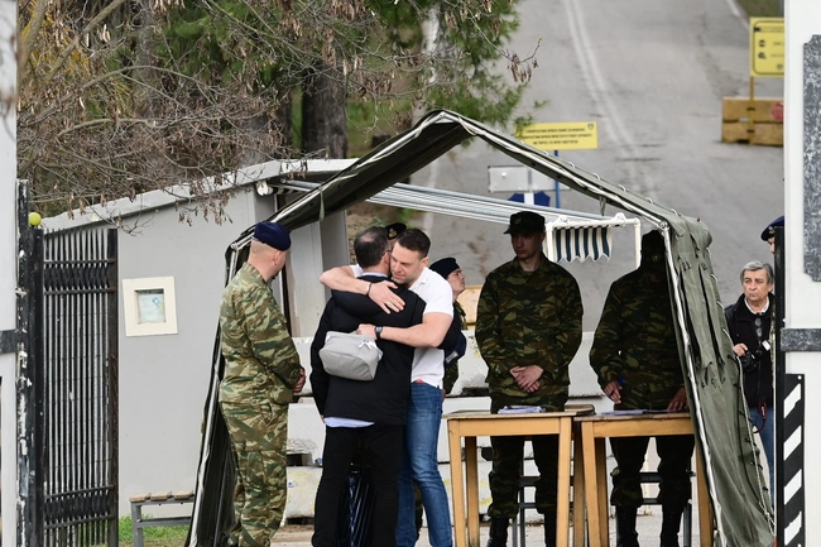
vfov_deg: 8.1
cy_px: 274
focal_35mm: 170
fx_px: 3876
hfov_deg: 12.1
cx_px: 410
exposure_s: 1/1000
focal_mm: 170
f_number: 5
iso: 400
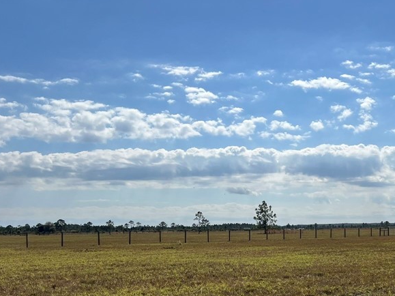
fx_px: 525
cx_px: 252
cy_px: 232
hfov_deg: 40.9
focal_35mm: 46
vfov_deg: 30.8
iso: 50
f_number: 1.5
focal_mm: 5.7
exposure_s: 1/14286
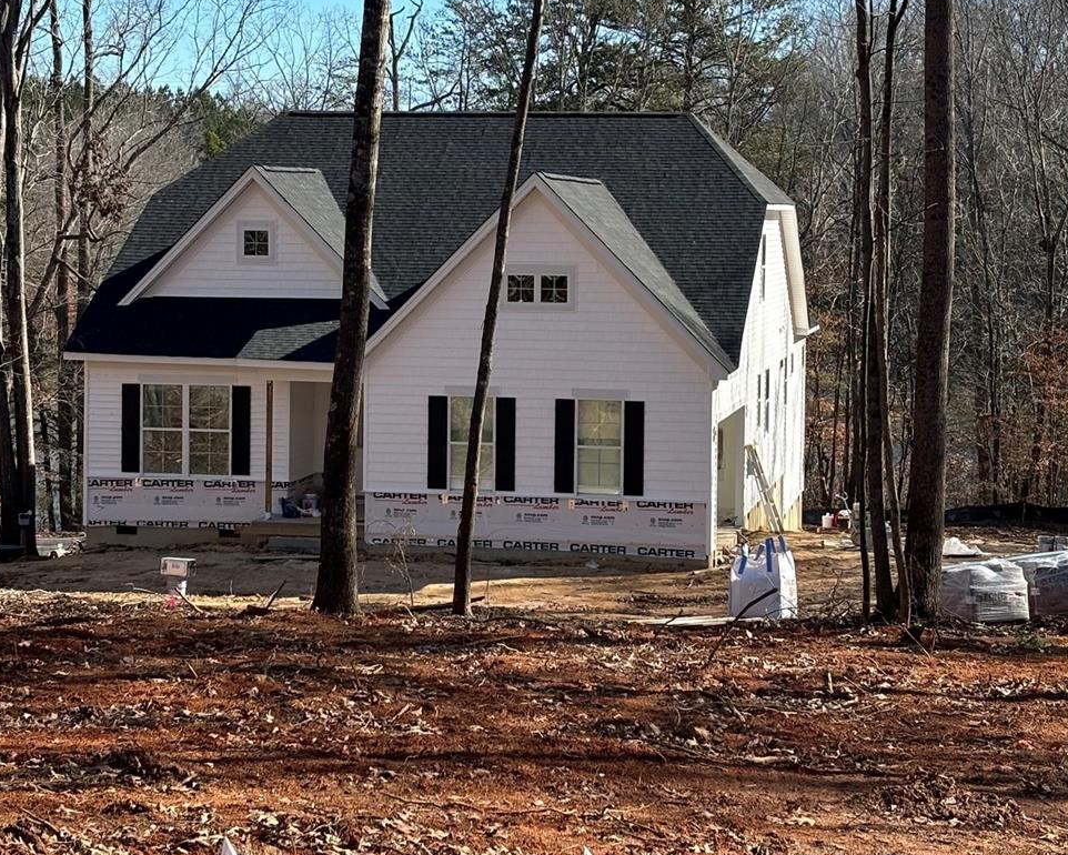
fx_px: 2561
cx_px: 473
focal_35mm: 81
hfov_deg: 23.5
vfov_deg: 18.9
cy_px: 303
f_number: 1.6
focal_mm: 5.96
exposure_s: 1/1724
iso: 32
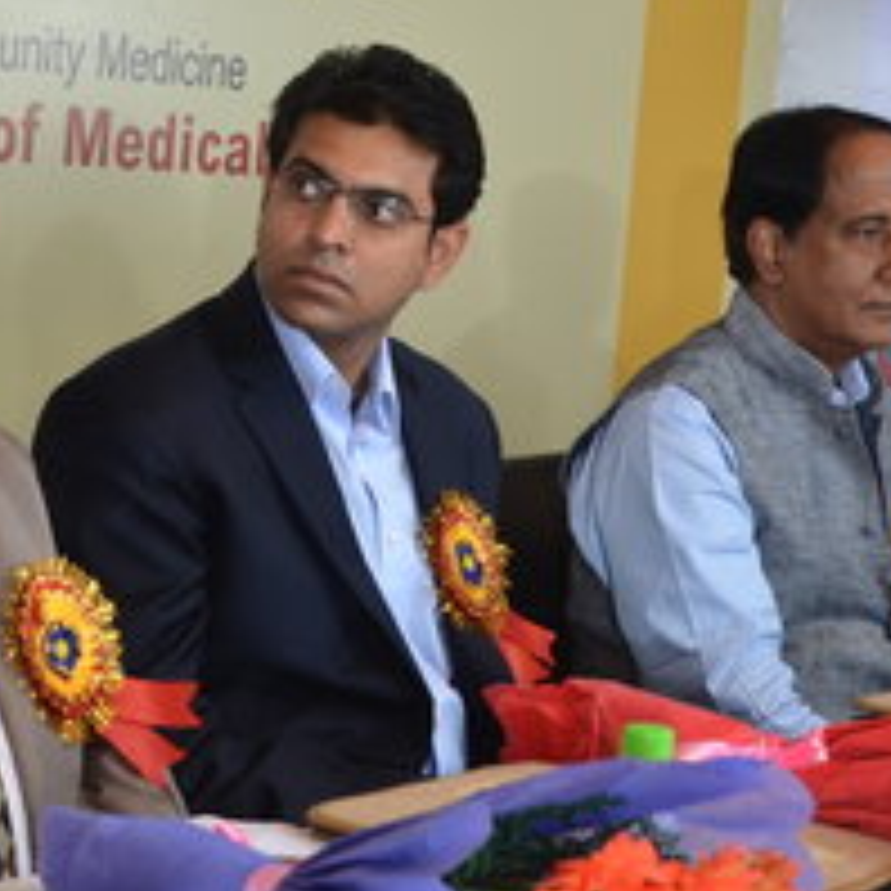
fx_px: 2804
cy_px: 295
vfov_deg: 18.0
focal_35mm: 96
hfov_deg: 18.0
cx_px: 626
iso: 200
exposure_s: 1/125
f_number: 6.3
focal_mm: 25
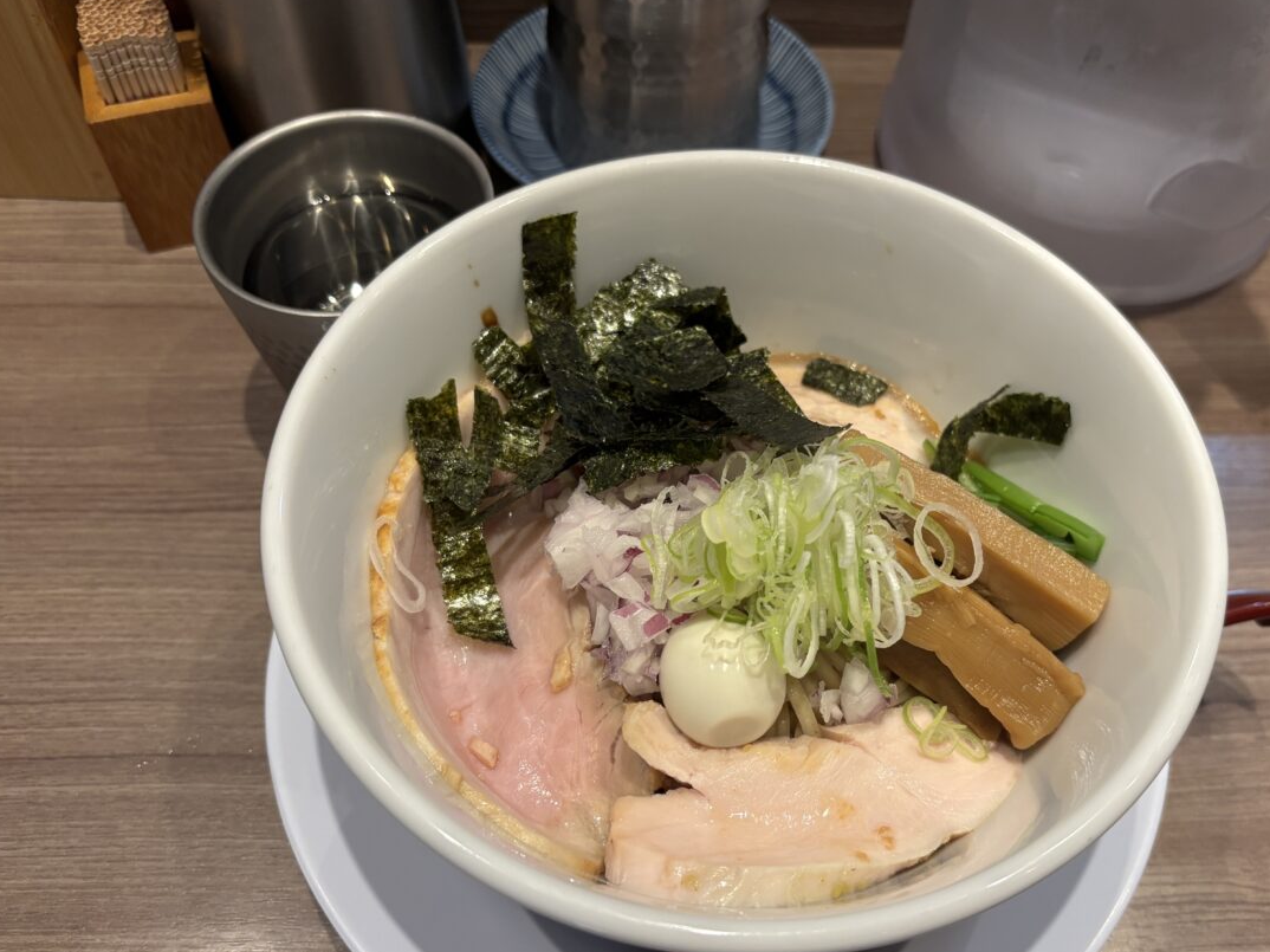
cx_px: 707
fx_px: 1137
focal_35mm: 31
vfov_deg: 45.3
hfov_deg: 58.2
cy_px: 553
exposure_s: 1/60
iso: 200
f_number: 1.6
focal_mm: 5.96
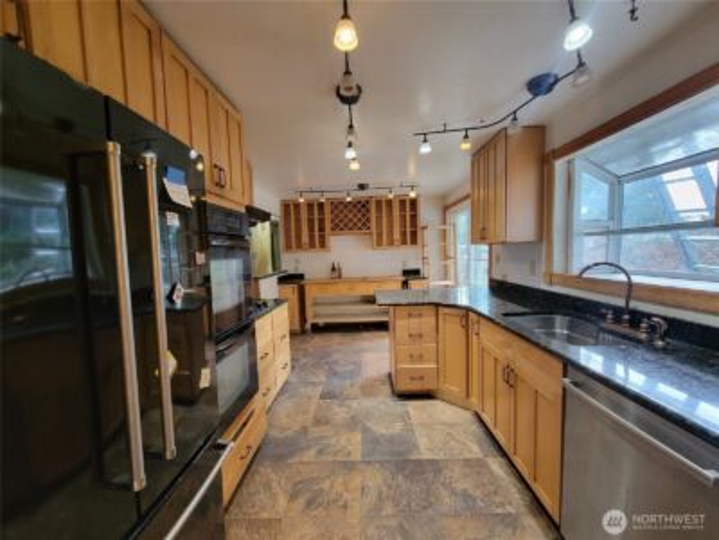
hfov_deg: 106.2
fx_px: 270
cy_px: 270
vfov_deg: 89.9
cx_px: 360
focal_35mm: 13
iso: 250
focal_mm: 2.2
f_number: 2.2
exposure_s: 1/60
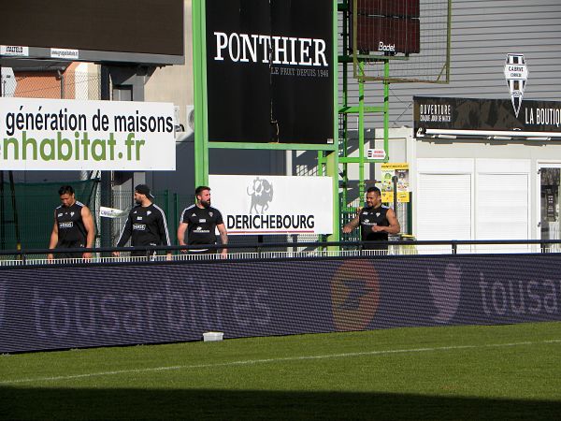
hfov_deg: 8.0
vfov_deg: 6.0
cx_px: 280
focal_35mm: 247
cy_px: 210
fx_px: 4003
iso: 64
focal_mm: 44
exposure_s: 1/563
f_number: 5.6
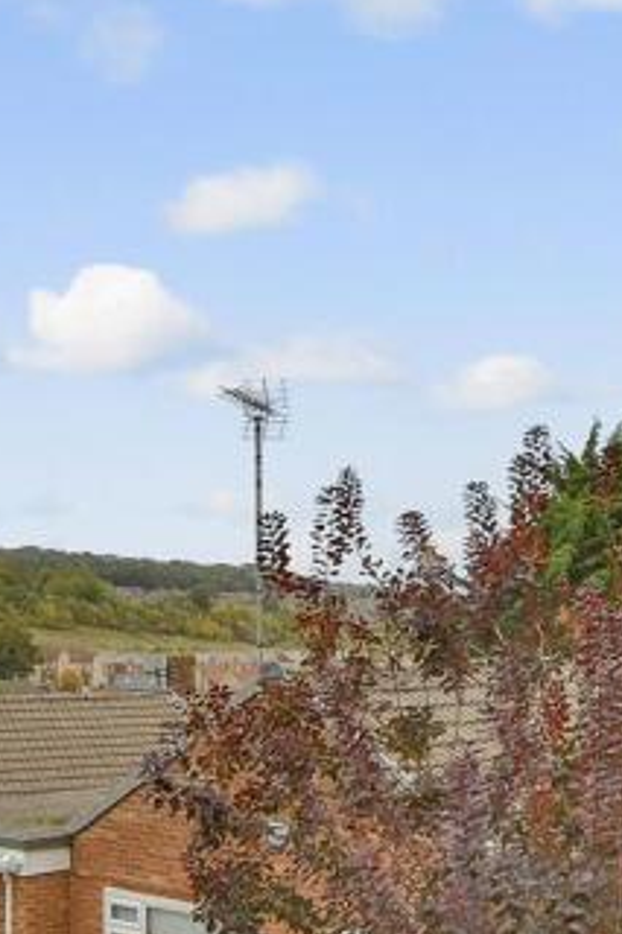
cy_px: 635
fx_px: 1245
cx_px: 467
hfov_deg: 27.7
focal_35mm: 48
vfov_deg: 40.5
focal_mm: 10
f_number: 6.3
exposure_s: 1/160
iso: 500
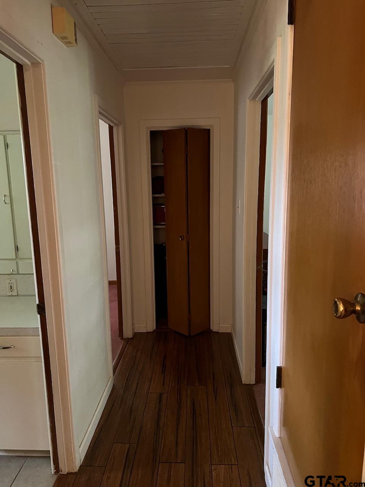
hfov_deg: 53.1
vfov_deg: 67.3
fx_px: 366
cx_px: 182
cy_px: 244
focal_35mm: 26
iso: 640
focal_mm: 5.7
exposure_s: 1/30
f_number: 1.5
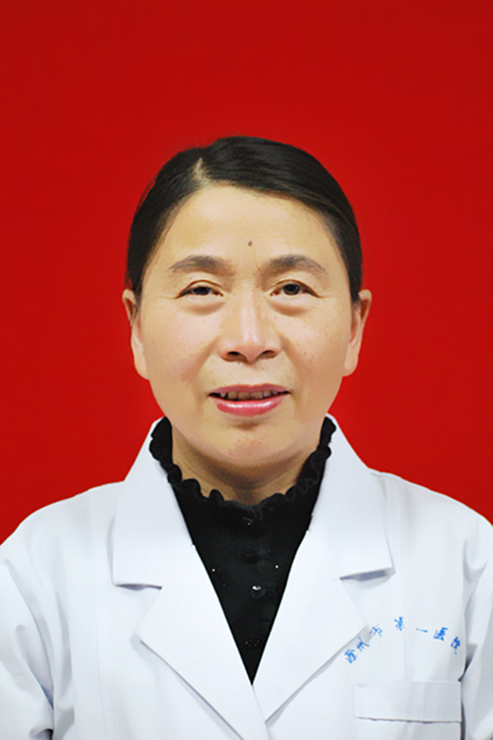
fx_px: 2004
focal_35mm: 98
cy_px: 370
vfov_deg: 20.9
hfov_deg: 14.0
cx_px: 246
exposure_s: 1/60
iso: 1600
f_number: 4.2
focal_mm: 65
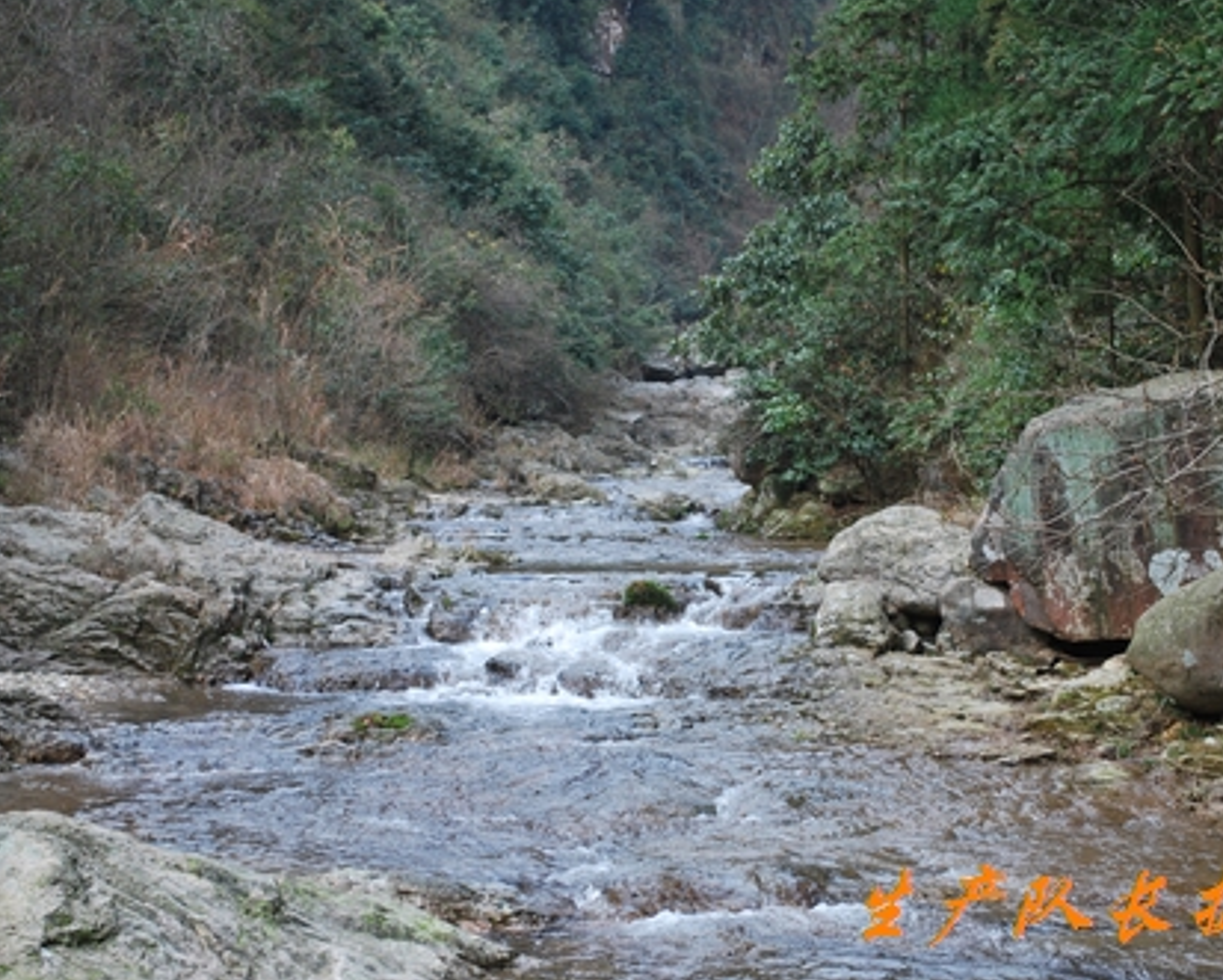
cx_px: 640
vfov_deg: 20.5
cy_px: 489
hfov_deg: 25.4
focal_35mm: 75
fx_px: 2717
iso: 200
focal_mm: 44
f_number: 5.3
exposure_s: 1/100
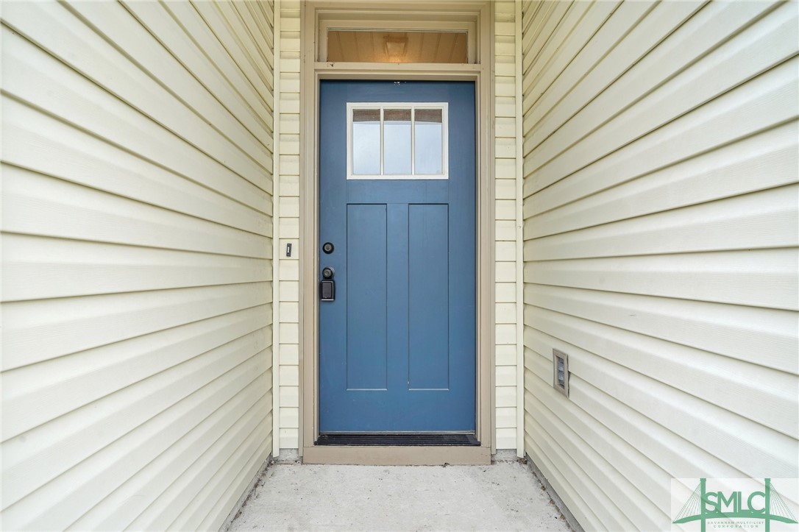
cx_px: 400
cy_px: 266
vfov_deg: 70.4
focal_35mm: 17
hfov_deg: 93.3
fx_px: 377
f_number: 10
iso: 100
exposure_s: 1/13
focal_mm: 17
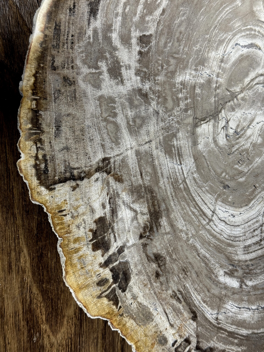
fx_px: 488
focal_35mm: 48
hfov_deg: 30.3
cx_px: 132
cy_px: 176
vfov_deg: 39.7
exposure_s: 1/50
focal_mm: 6.76
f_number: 1.78
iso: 80
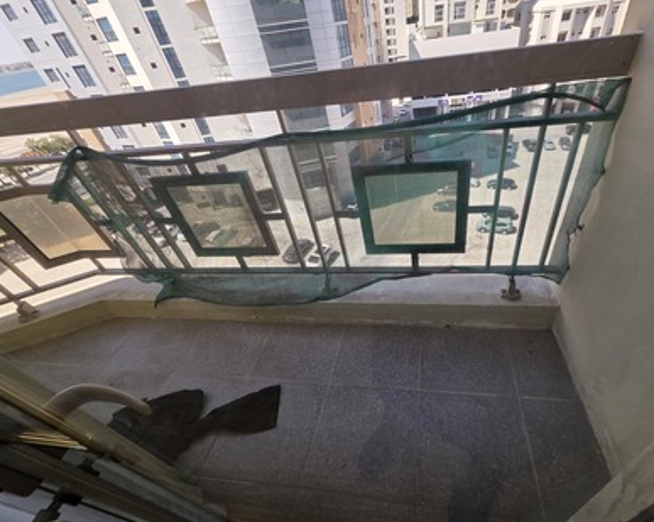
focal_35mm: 15
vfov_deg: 84.0
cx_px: 383
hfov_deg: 95.9
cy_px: 266
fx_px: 290
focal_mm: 2.2
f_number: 1.9
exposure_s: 1/100
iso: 32
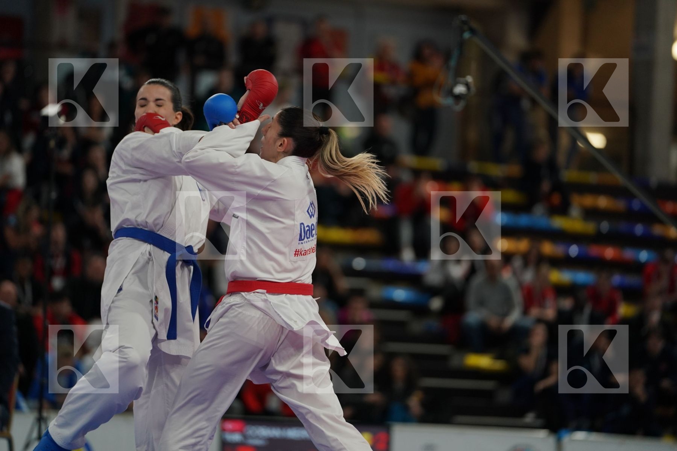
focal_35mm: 187
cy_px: 226
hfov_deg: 11.0
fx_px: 3516
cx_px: 338
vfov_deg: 7.3
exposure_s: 1/1000
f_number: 2.8
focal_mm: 187
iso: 1250
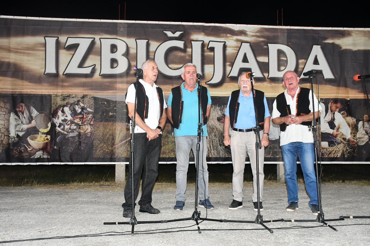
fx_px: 401
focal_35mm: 39
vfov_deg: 34.2
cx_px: 185
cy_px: 123
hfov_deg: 49.6
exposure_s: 1/60
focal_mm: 26
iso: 2800
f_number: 5.6
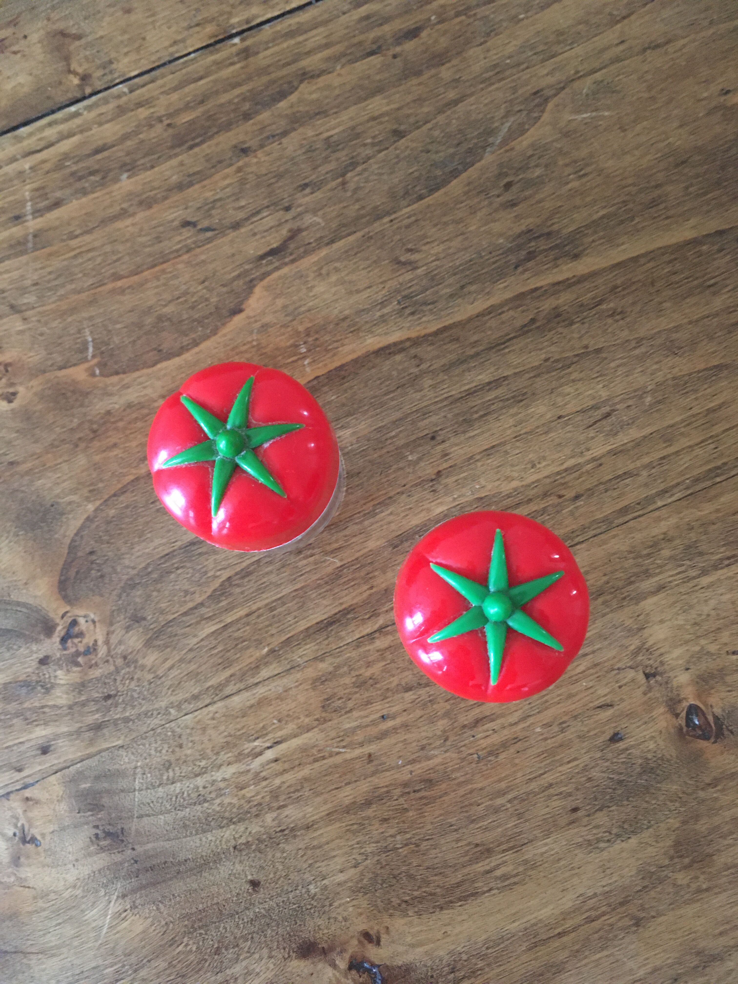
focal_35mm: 29
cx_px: 369
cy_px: 492
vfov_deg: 61.7
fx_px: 824
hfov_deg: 48.2
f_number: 2.2
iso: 400
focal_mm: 4.15
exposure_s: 1/17
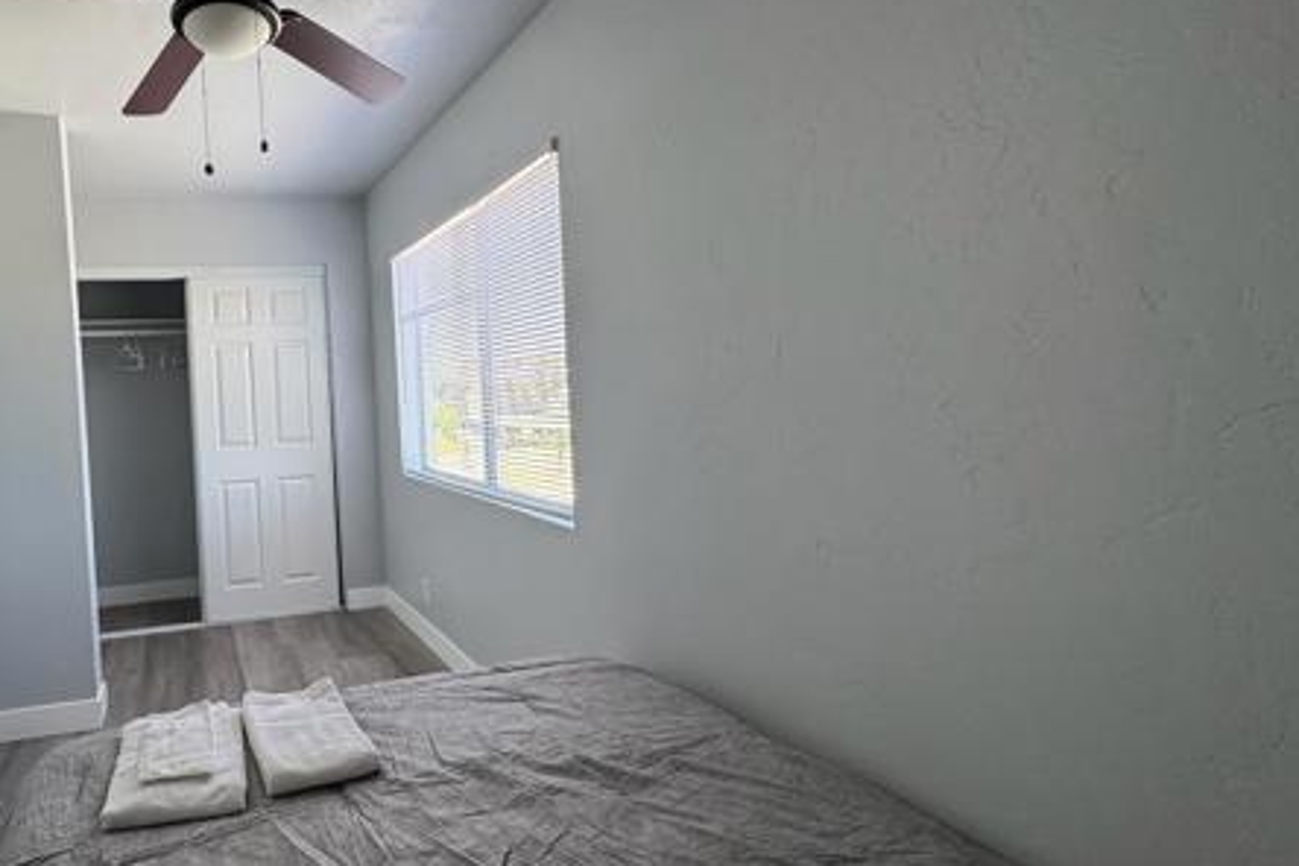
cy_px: 404
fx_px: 758
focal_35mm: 21
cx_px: 372
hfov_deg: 76.9
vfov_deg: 59.4
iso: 64
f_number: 2.2
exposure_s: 1/99
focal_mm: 2.22
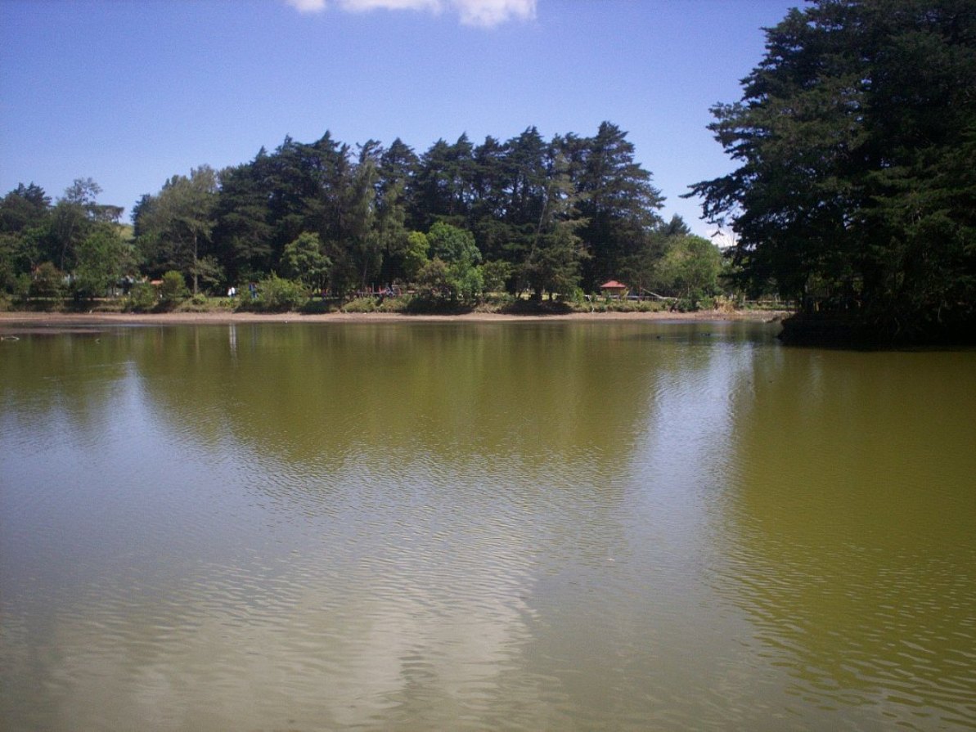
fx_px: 1015
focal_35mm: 36
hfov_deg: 51.3
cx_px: 488
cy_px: 366
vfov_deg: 39.7
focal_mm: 6
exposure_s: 1/514
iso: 100
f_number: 4.5
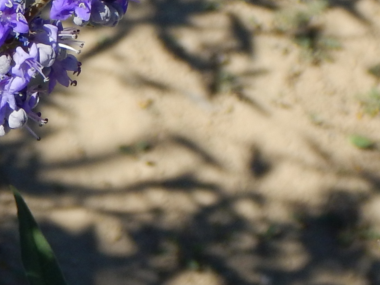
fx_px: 2568
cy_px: 1
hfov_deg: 8.4
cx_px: -68
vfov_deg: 6.3
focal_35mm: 234
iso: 125
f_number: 4.4
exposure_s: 1/800
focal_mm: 10.1
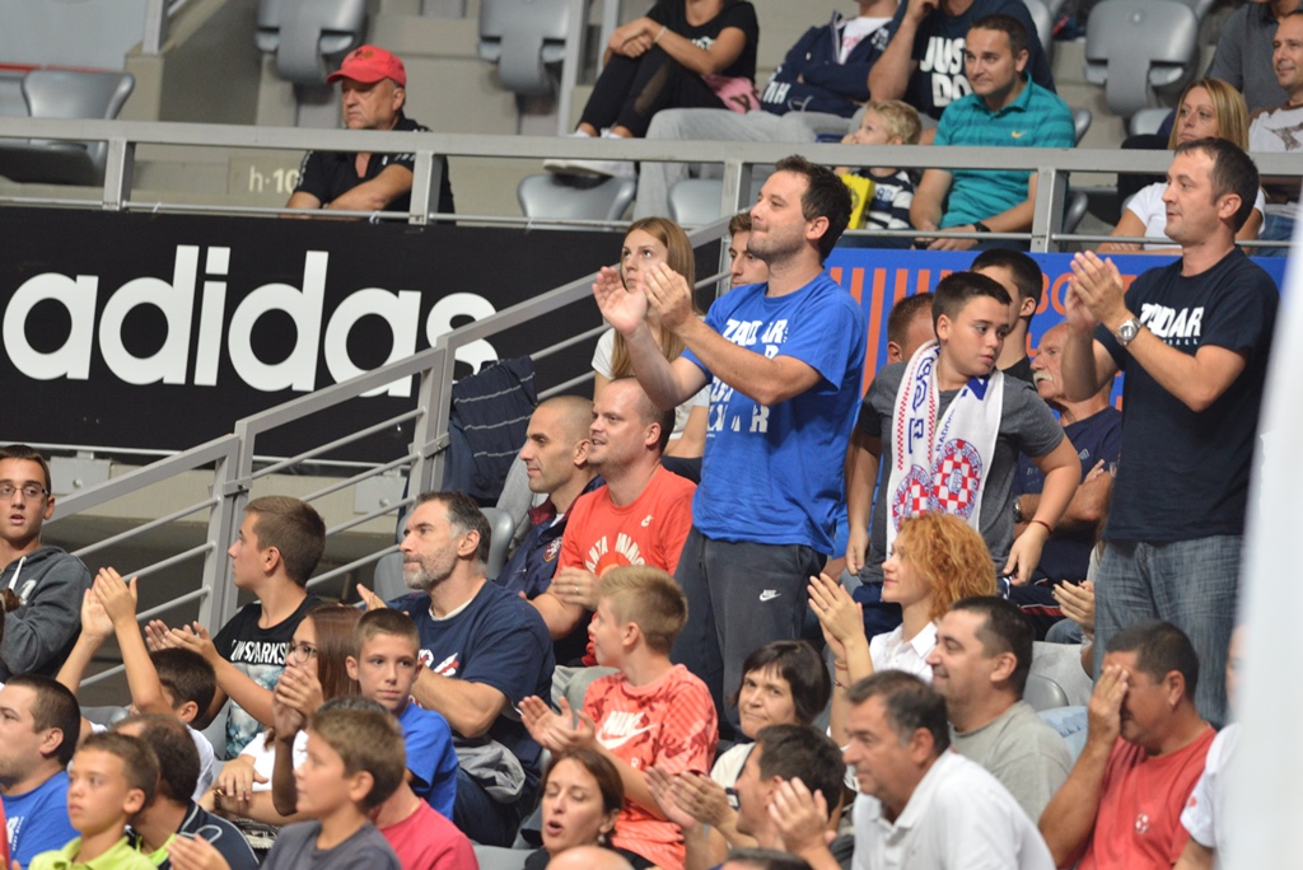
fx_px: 10864
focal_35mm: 300
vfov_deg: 4.6
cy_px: 435
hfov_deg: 6.9
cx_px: 652
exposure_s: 1/200
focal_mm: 300
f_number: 5
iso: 2500
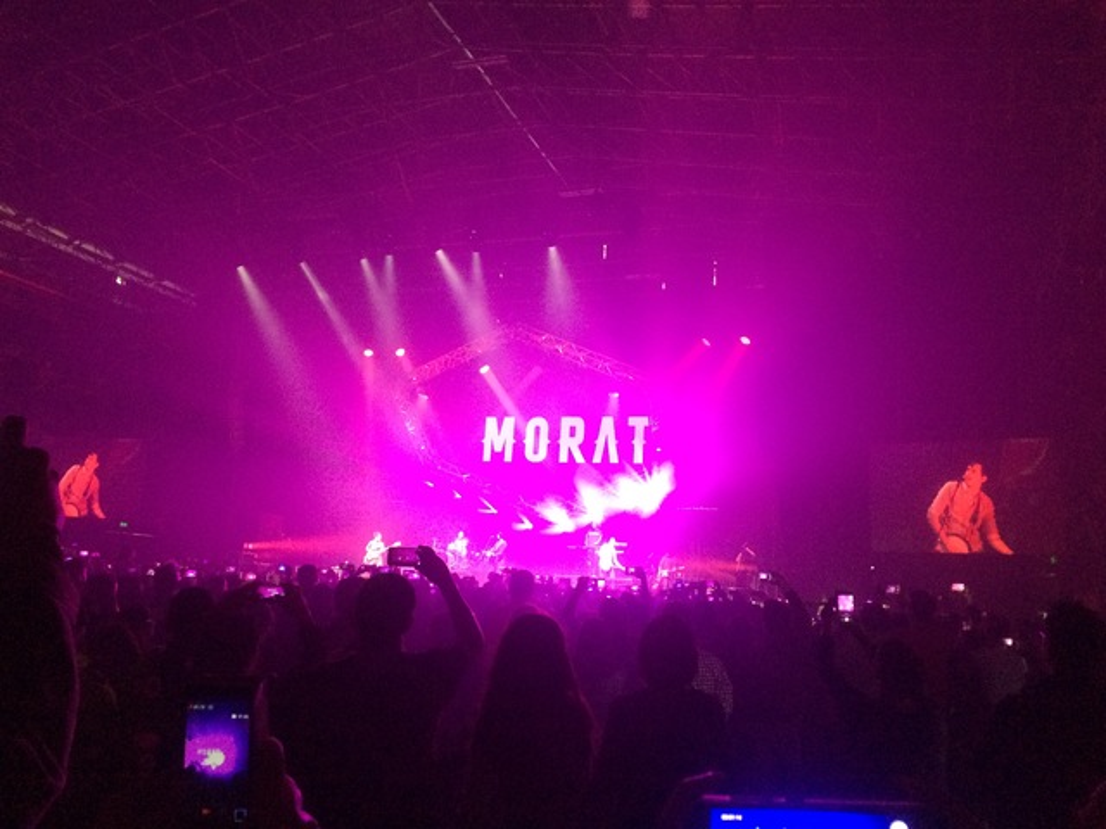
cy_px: 414
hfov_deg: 61.7
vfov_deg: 48.2
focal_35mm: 29
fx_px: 927
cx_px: 553
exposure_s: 1/30
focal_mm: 4.15
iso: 320
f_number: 2.2
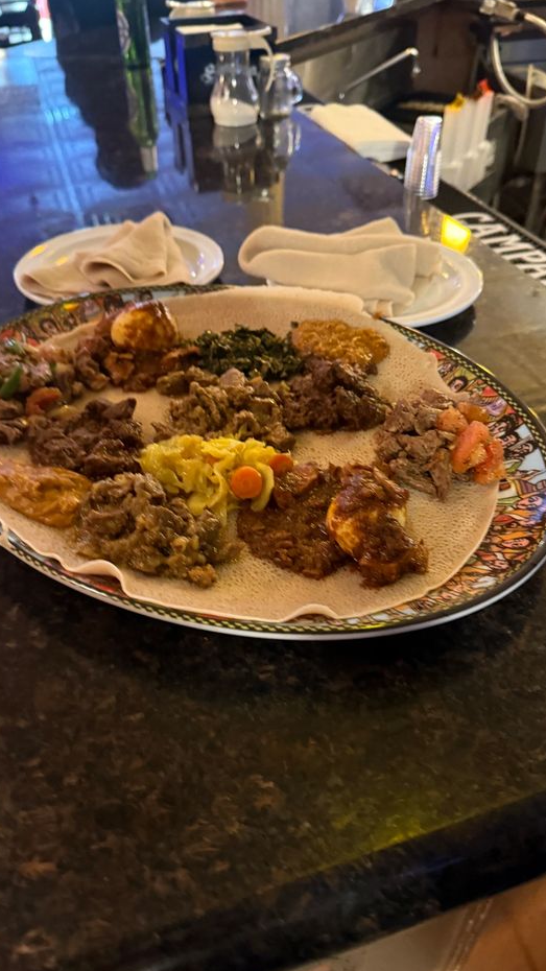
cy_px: 497
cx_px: 278
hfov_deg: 42.9
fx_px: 695
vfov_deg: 69.9
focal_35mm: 27
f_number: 1.78
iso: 800
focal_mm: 6.76
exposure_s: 1/30
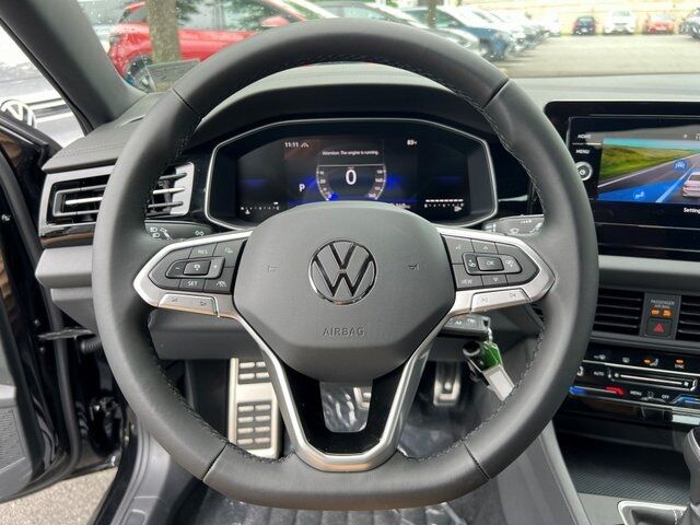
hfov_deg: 67.3
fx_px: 526
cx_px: 350
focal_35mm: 26
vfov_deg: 53.1
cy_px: 262
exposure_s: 1/121
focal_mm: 5.7
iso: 40
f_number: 1.5
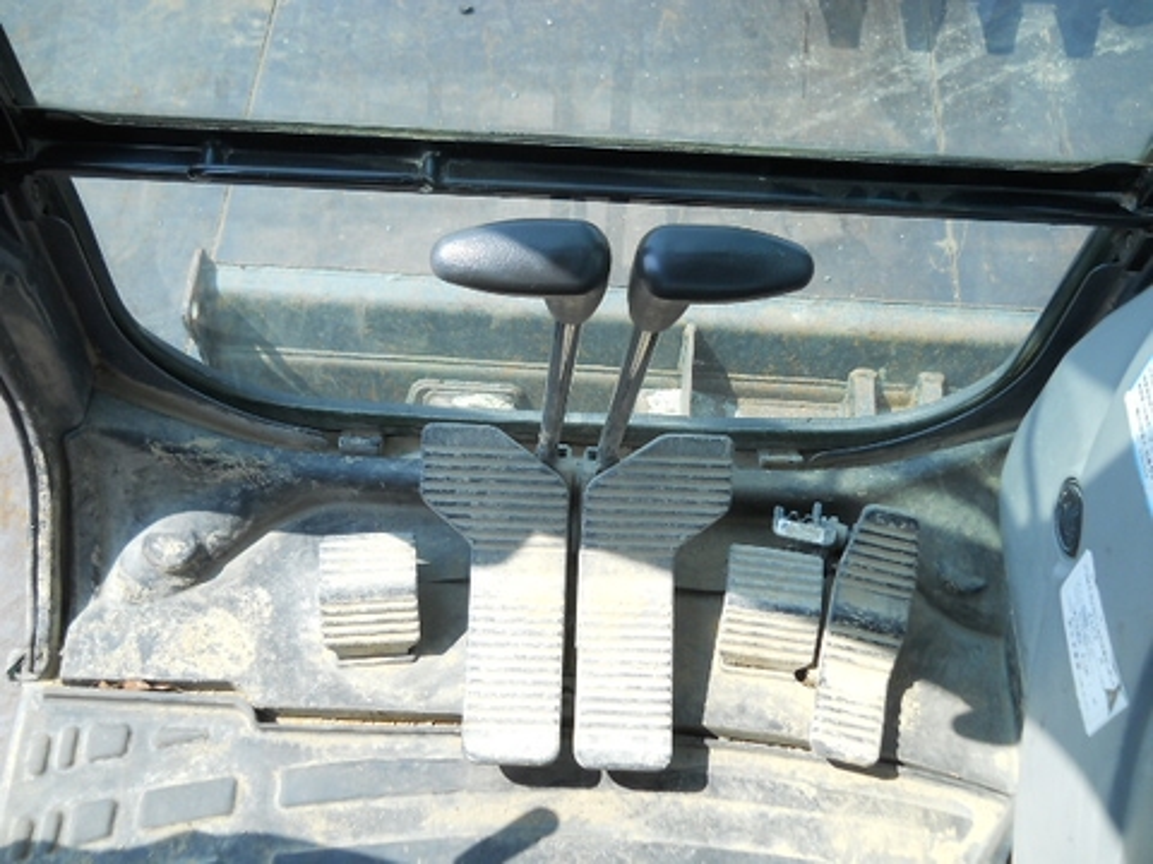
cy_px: 432
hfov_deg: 45.8
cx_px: 576
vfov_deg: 35.1
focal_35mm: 41
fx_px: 1366
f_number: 3.1
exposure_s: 1/320
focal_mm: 6.72
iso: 80
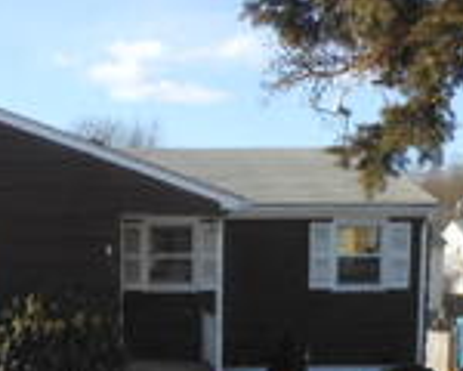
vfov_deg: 23.4
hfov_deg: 29.4
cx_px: 102
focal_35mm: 63
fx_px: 863
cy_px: 349
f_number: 3.7
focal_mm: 5
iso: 80
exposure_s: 1/400
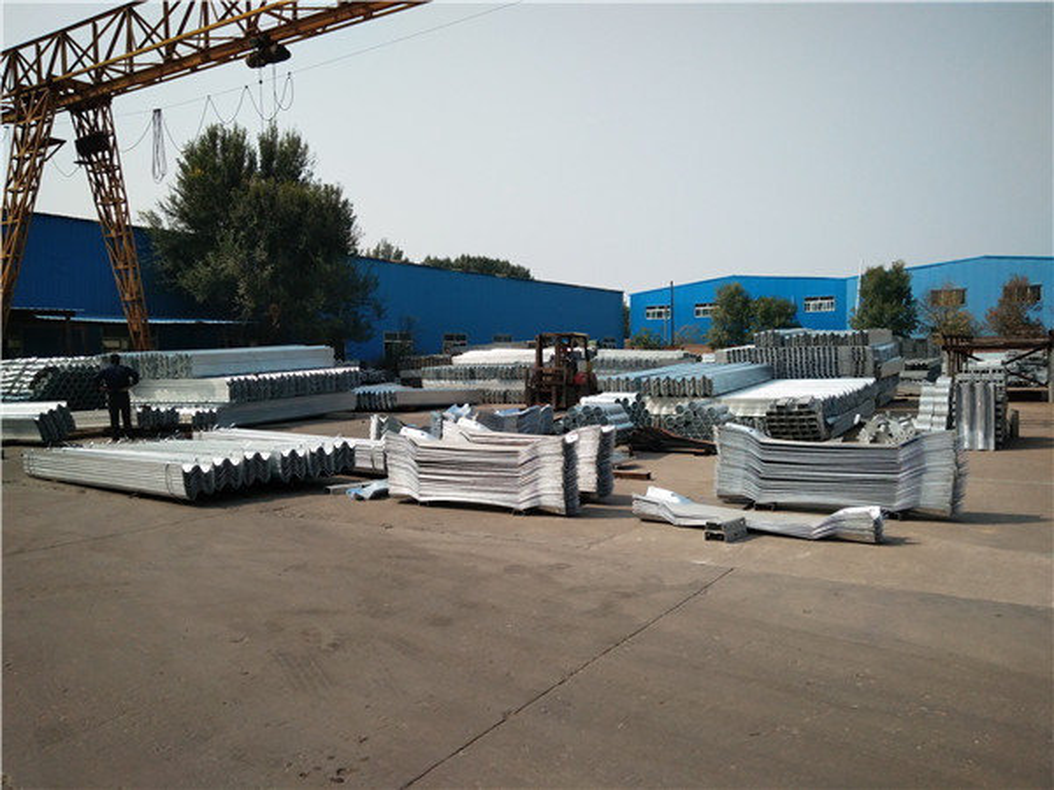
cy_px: 395
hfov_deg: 79.0
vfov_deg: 63.4
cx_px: 527
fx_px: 639
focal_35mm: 21
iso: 50
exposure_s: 1/1662
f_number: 2.2
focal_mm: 3.66
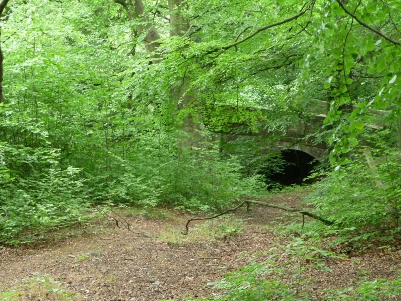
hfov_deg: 25.3
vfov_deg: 19.1
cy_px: 150
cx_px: 200
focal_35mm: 77
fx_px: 892
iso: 400
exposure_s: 1/25
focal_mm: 13.1
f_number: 4.6
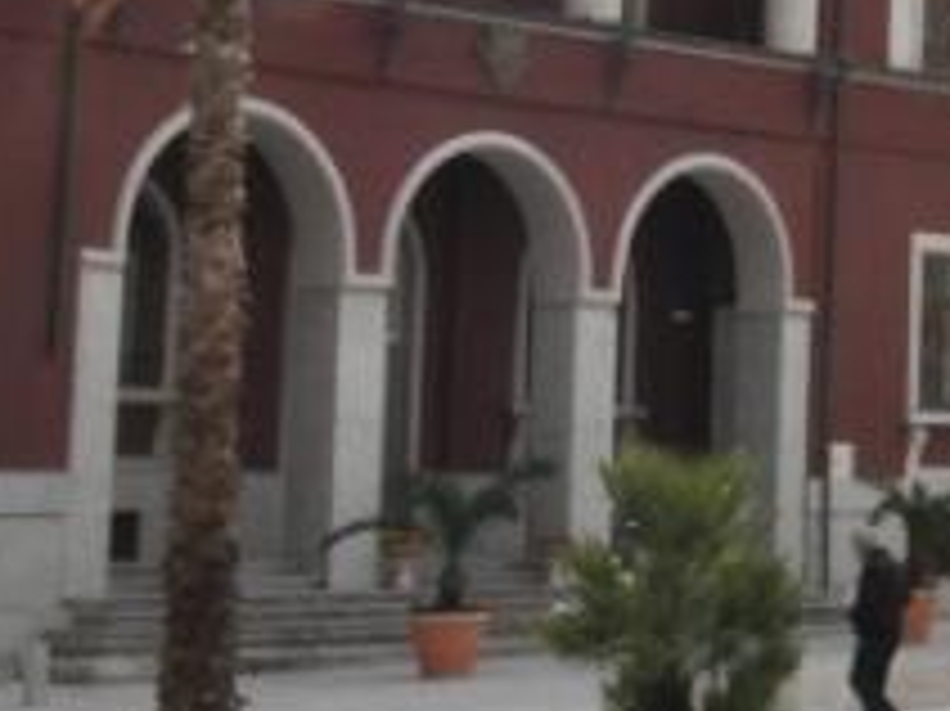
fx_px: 3456
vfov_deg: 11.7
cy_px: 40
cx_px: 2062
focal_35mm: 126
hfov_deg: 13.0
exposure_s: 1/200
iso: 800
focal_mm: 18
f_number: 22
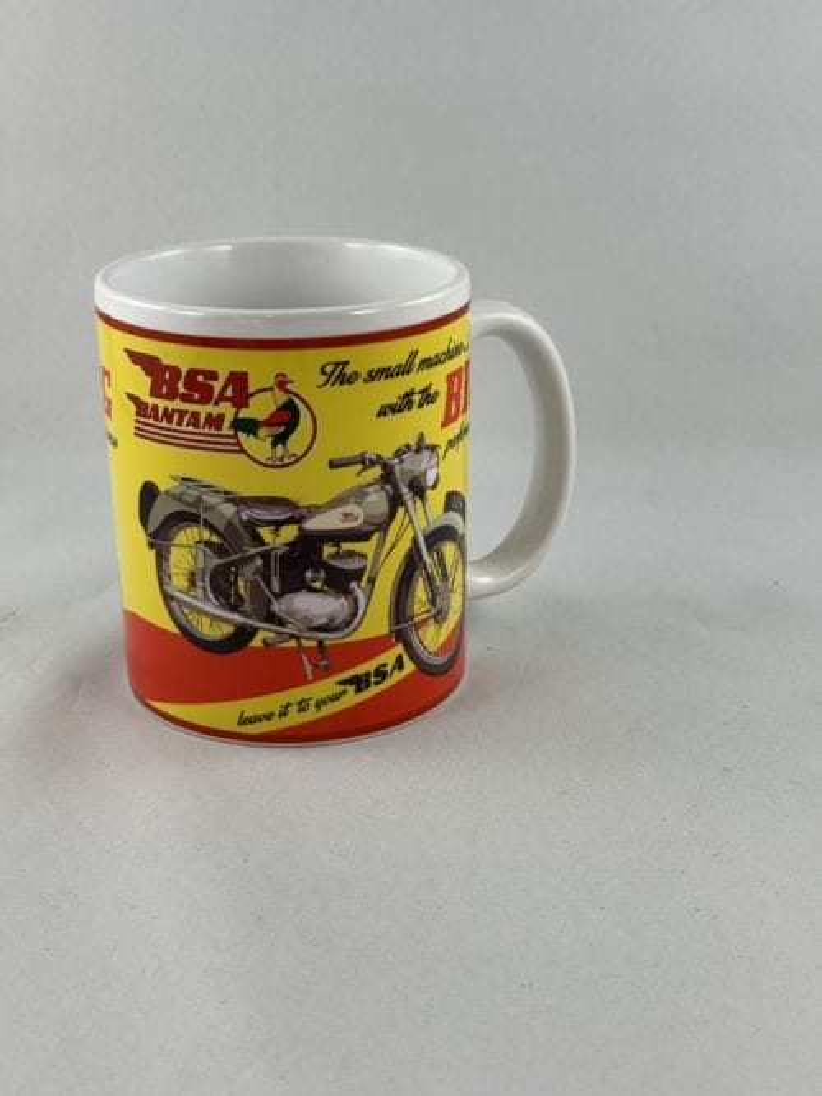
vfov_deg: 39.7
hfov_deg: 30.3
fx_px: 1520
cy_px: 548
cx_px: 411
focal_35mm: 48
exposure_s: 1/100
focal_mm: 6.86
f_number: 1.78
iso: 50
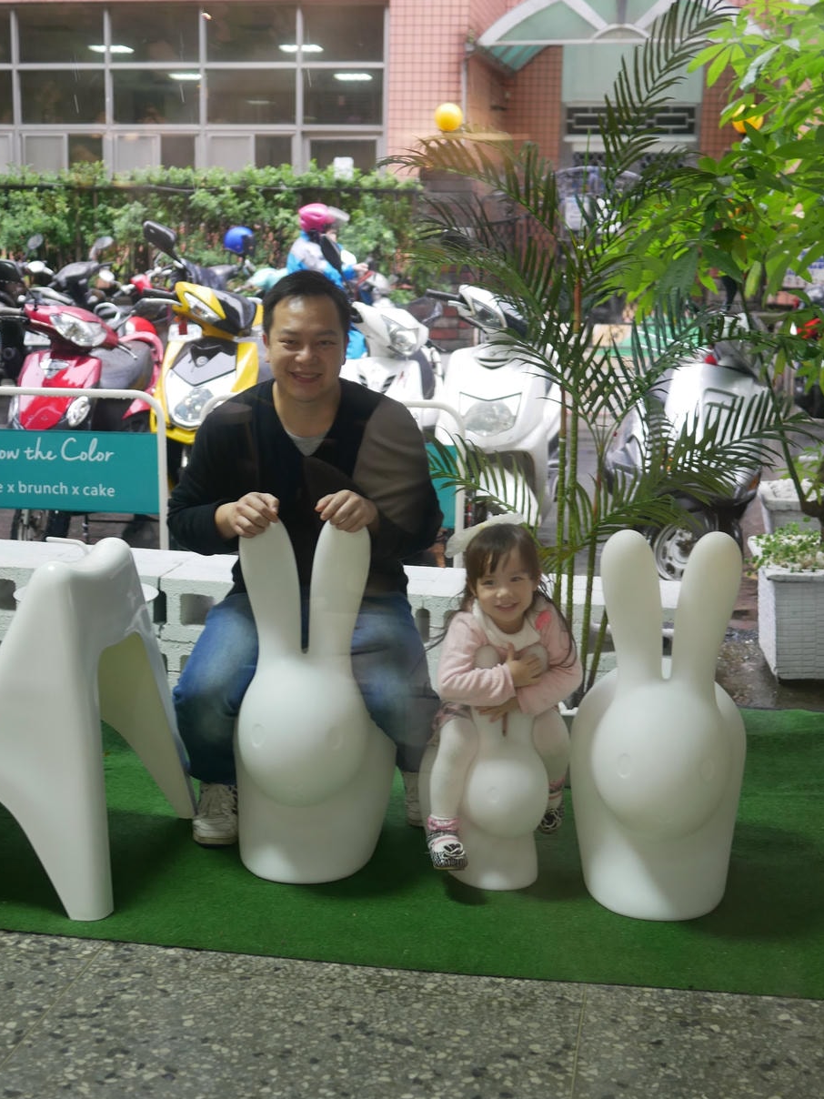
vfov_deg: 36.2
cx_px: 390
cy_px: 582
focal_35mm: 53
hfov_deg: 27.5
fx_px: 1682
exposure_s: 1/60
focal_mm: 20
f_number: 1.7
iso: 320
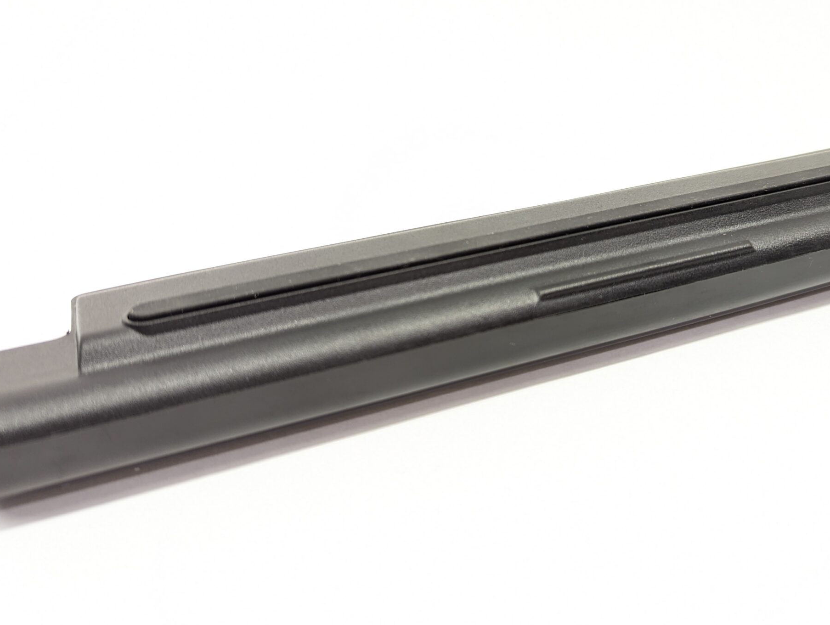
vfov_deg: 41.7
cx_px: 479
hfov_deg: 53.7
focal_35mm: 34
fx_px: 816
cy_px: 252
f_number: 1.85
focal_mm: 6.81
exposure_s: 1/90
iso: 142
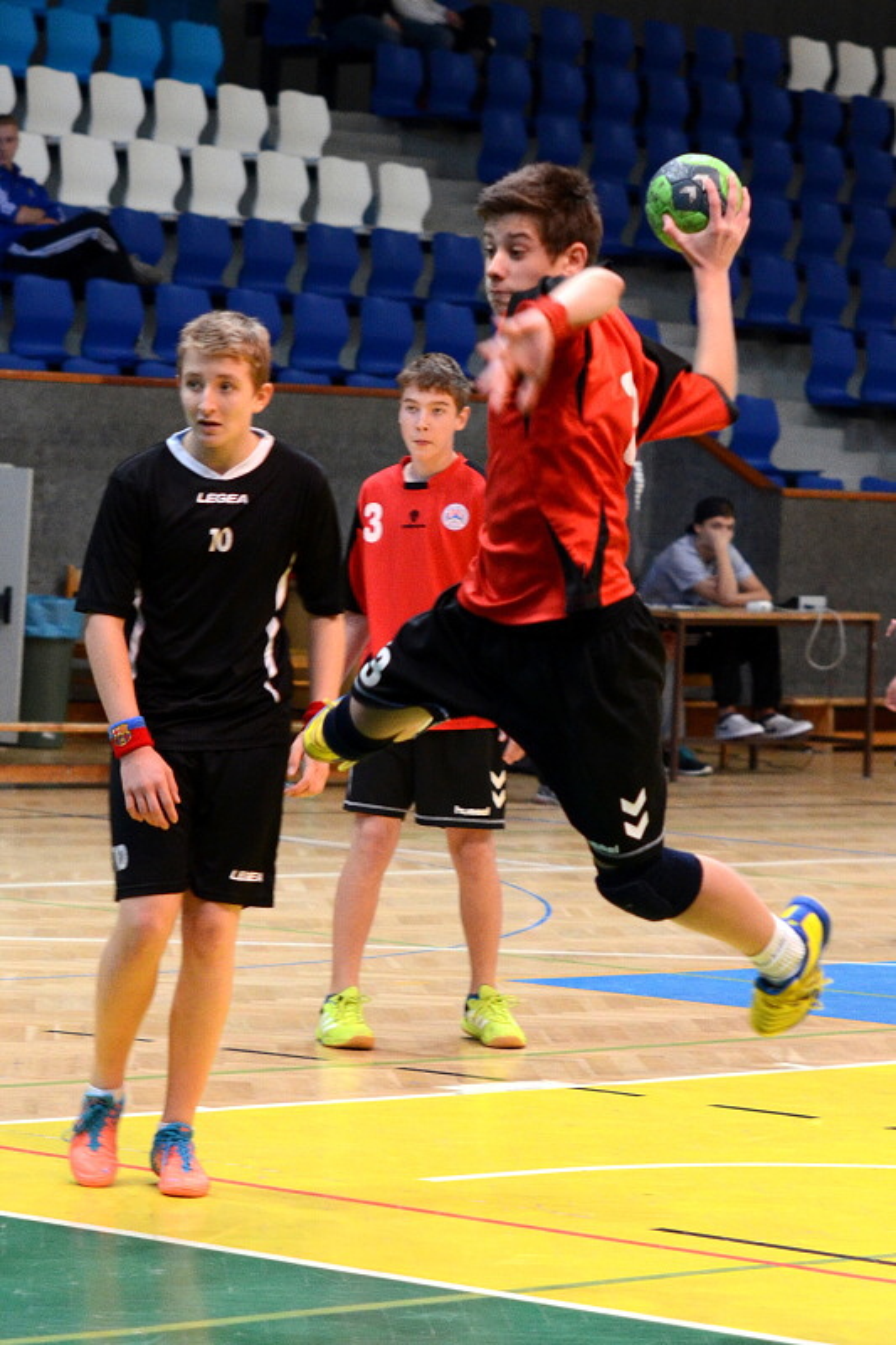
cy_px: 672
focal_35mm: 117
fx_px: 4370
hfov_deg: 11.7
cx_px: 448
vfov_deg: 17.5
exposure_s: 1/250
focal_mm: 78
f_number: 3.5
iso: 1600
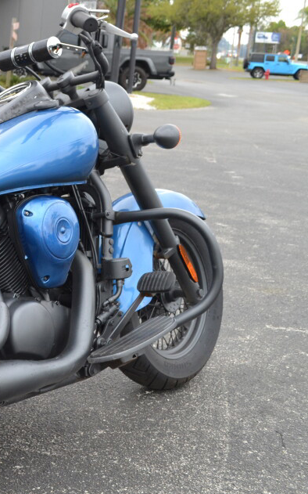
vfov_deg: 32.0
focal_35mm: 64
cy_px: 225
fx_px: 860
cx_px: -118
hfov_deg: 18.5
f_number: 5
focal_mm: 22
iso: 400
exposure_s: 1/100
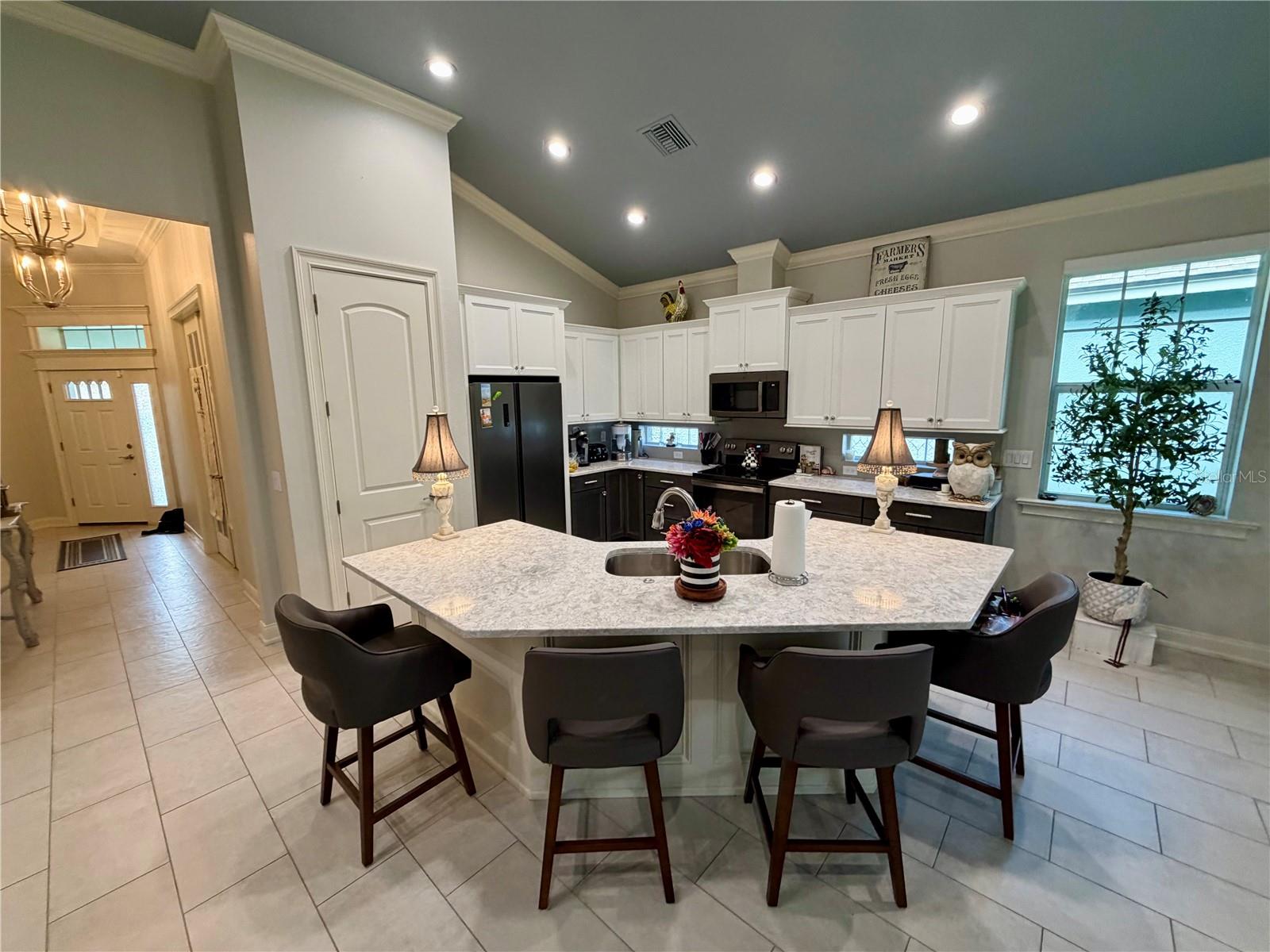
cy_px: 476
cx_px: 635
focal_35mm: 14
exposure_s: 1/111
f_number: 2.2
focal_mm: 2.22
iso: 250
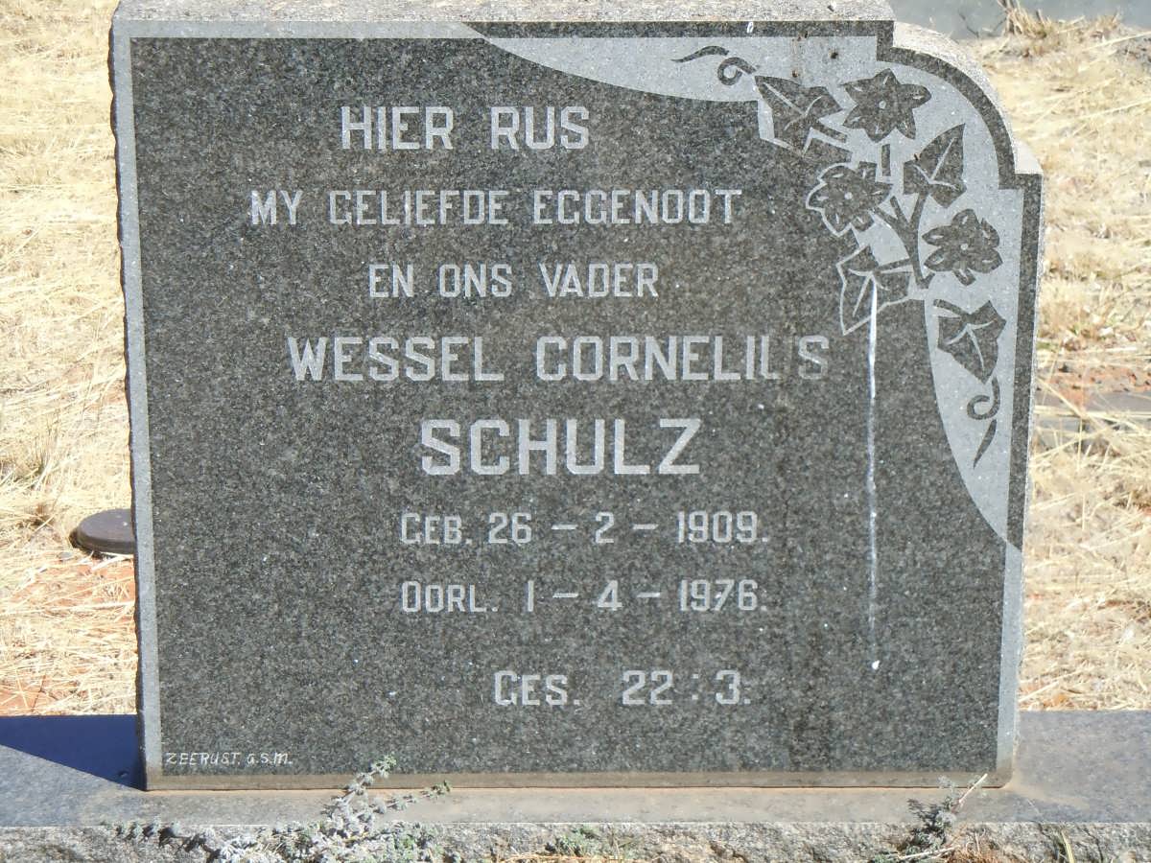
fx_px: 3392
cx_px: 576
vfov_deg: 14.5
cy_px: 432
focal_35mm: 102
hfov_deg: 19.3
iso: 200
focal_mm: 18.3
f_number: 4.5
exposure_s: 1/500
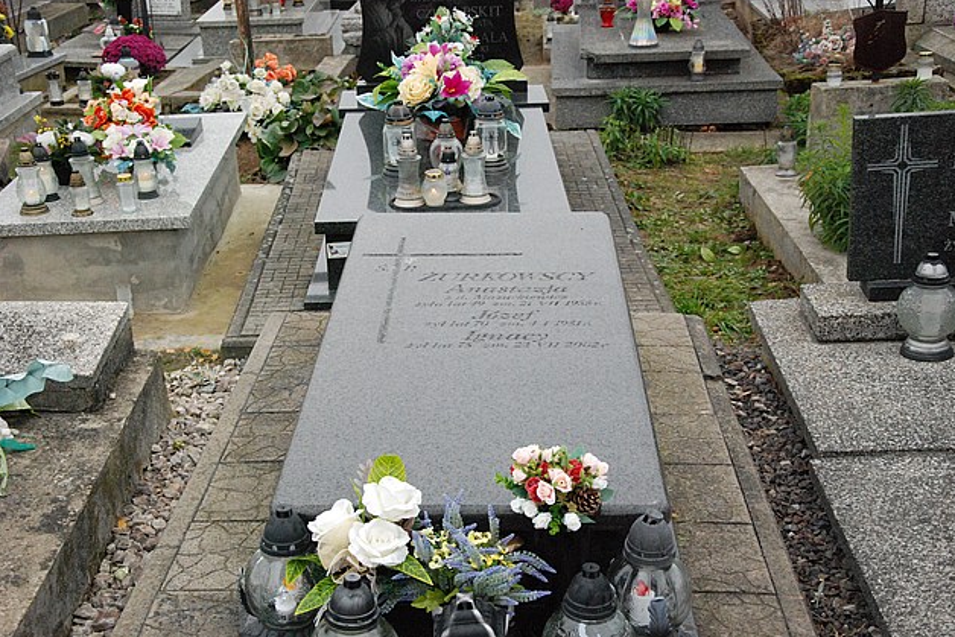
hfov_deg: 38.2
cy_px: 316
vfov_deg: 26.0
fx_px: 1380
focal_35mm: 52
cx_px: 484
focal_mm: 34
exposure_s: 1/400
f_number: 4.5
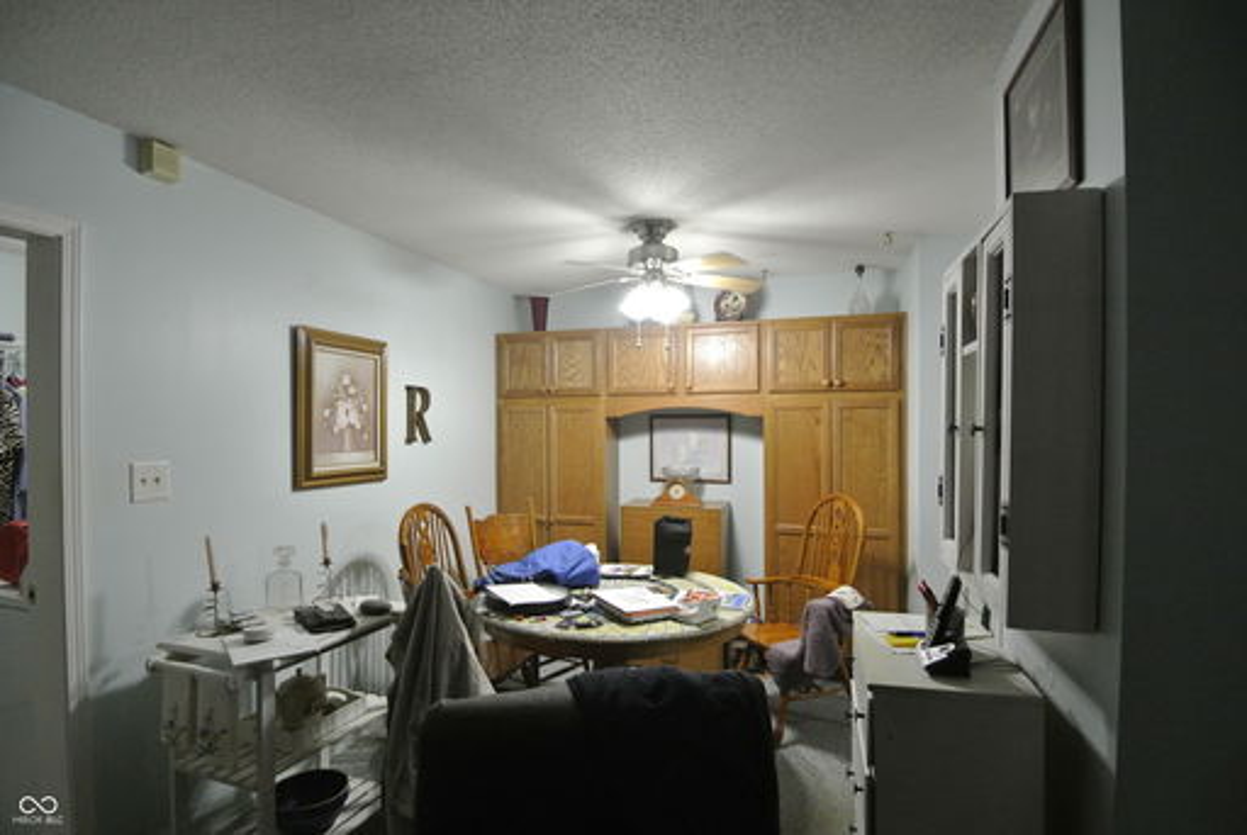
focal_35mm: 18
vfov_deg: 67.6
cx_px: 624
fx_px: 624
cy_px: 418
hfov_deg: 89.9
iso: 900
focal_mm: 6.7
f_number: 3.5
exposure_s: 1/60
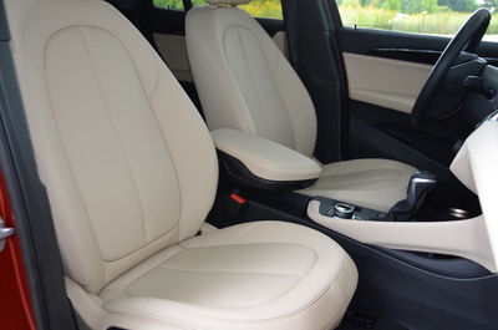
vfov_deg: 36.7
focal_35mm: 36
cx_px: 249
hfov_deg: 53.2
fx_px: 497
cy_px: 165
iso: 250
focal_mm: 24
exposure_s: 1/125
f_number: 3.8
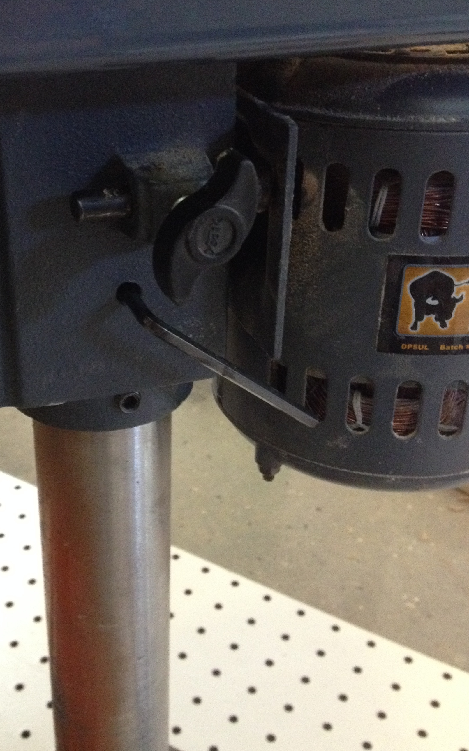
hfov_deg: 27.2
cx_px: 146
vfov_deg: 42.6
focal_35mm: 47
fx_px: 961
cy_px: 328
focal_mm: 4.28
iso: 400
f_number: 2.4
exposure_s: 1/15
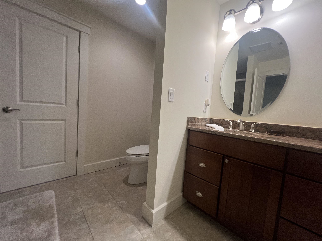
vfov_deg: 89.9
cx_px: 161
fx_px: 121
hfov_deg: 106.2
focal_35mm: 13
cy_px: 120
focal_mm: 1.57
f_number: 1.8
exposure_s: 1/120
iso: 200
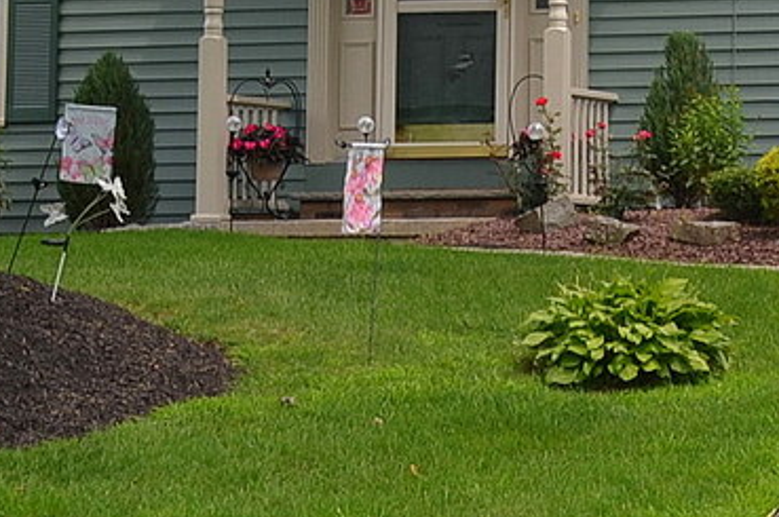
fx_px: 3652
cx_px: 1085
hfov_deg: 11.8
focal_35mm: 169
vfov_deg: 7.9
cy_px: -325
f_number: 7.1
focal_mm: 26
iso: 100
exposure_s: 1/200
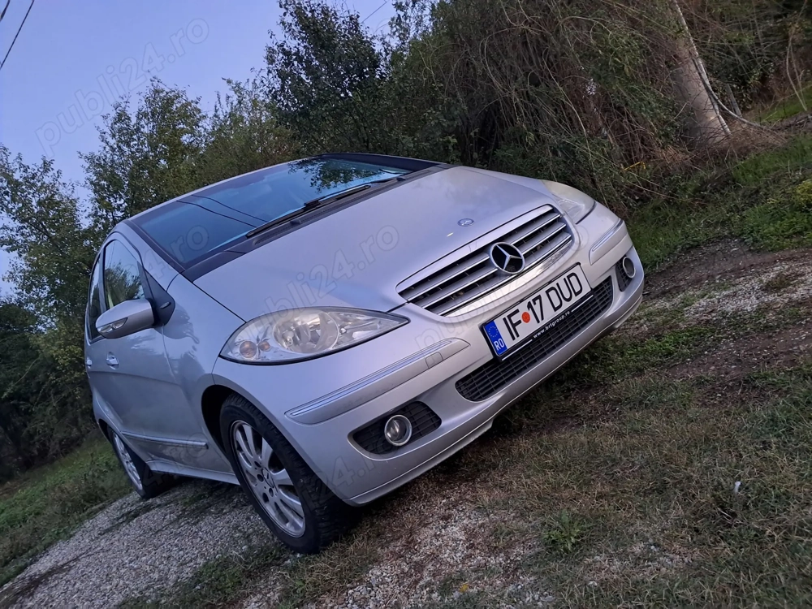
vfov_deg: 51.4
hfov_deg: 65.3
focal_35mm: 27
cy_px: 304
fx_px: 633
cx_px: 406
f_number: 1.8
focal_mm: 4
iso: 500
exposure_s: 1/30
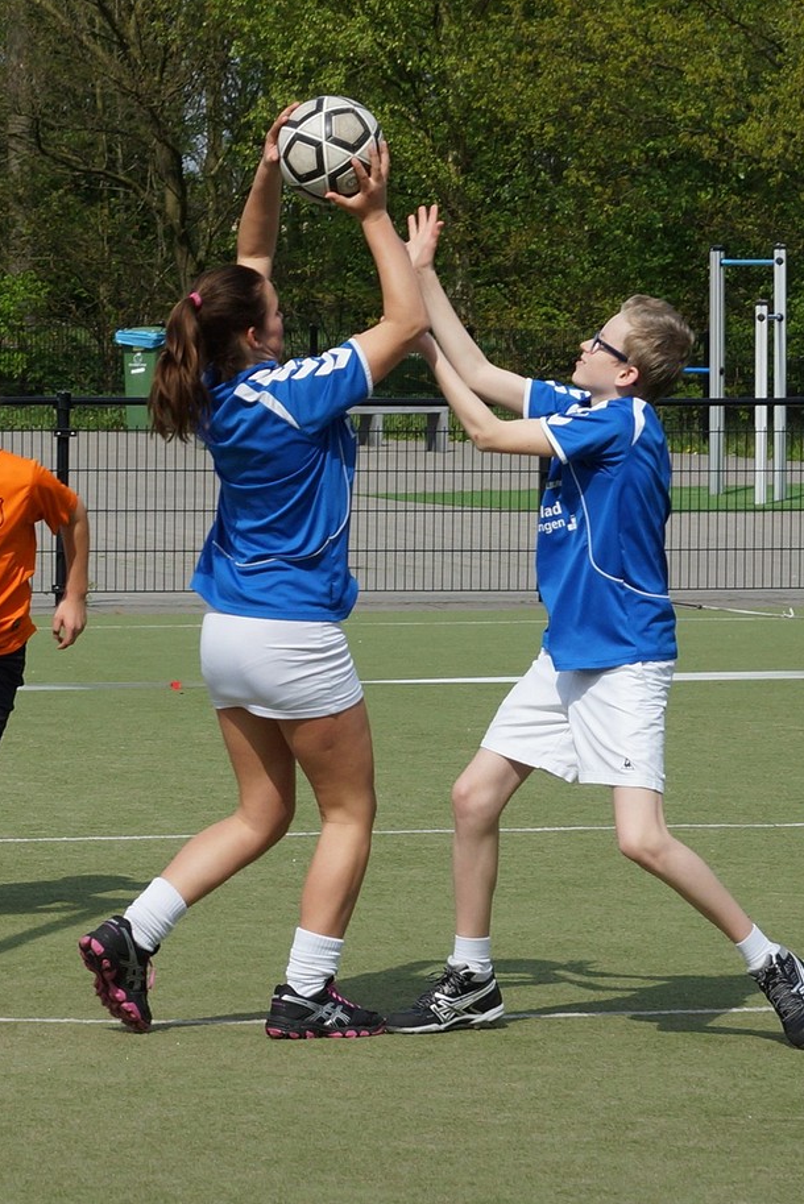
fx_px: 2812
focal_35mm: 84
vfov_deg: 24.2
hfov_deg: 16.3
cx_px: 442
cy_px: 572
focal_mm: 50
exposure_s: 1/800
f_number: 5.6
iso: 100
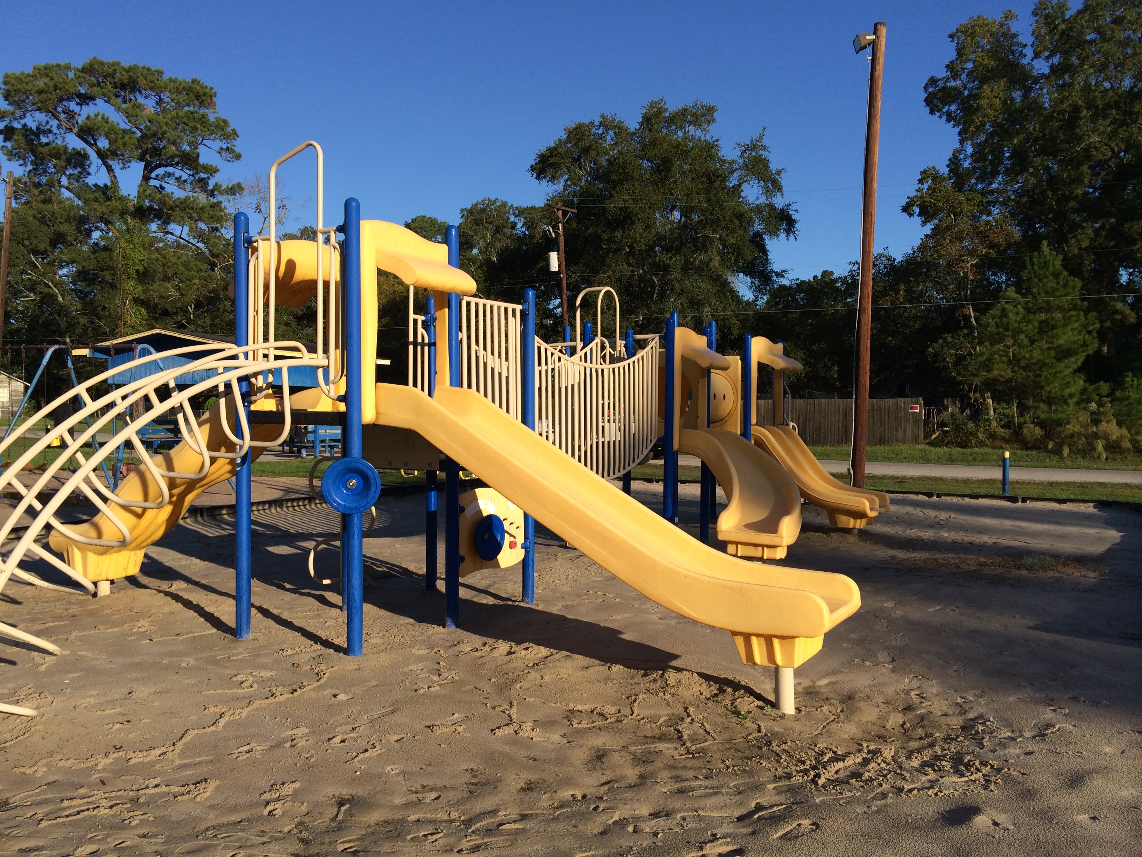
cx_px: 571
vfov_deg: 46.8
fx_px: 990
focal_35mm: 30
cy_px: 428
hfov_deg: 60.0
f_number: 2.2
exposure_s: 1/2160
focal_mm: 4.12
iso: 40
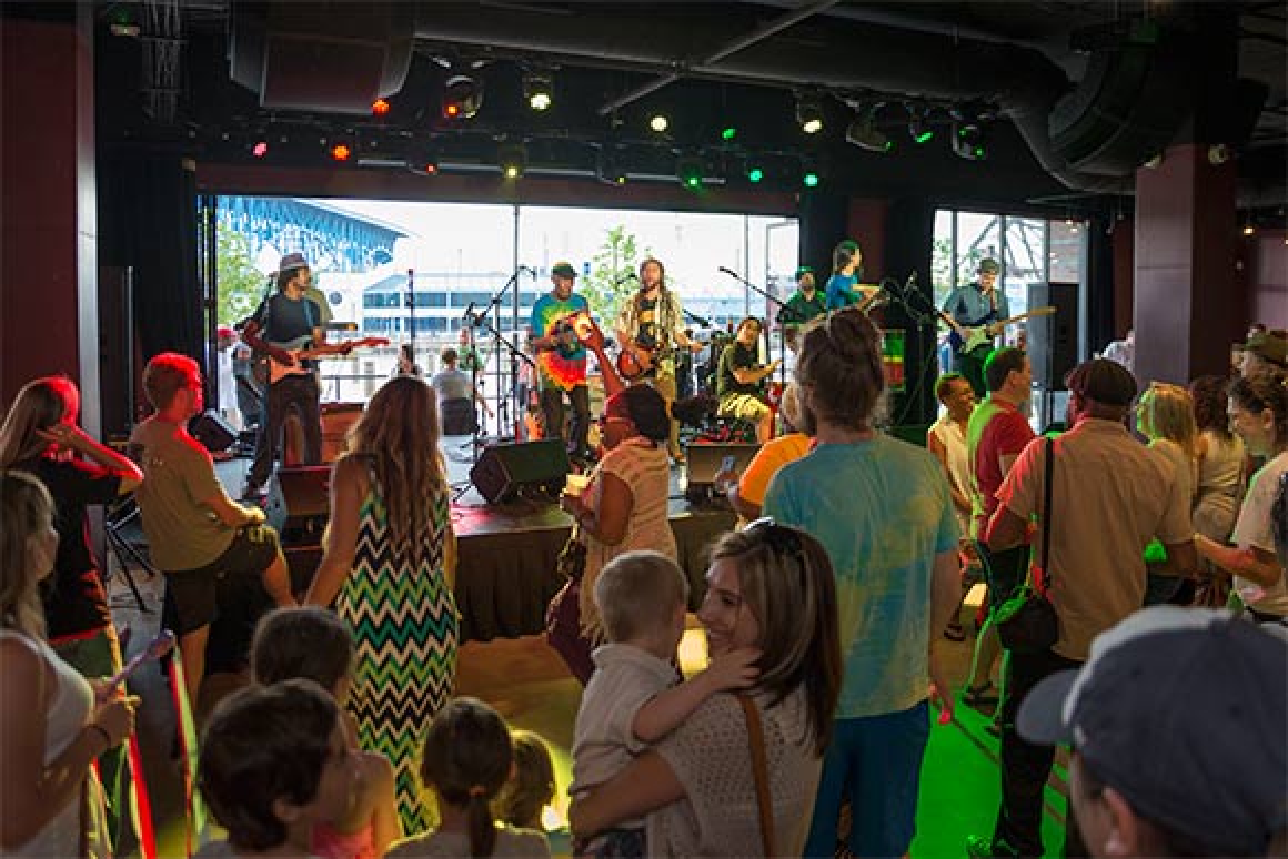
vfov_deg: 53.2
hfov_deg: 73.7
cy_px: 430
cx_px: 644
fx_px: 859
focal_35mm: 24
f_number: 3.3
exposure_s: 1/125
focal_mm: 24
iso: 1250
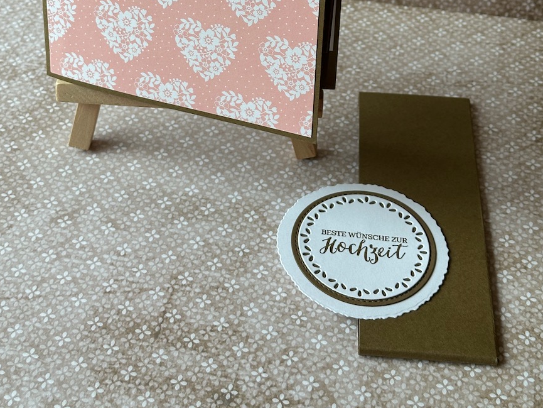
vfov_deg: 20.2
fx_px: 1114
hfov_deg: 27.4
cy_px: 18
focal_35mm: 71
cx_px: 265
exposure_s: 1/127
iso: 50
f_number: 1.78
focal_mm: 6.86
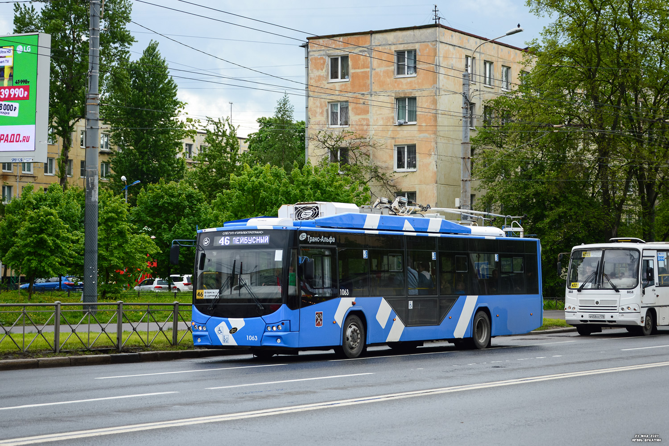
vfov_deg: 17.5
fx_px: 1449
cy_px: 223
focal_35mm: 78
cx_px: 334
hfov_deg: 26.0
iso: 200
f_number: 5.6
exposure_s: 1/320
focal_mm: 52
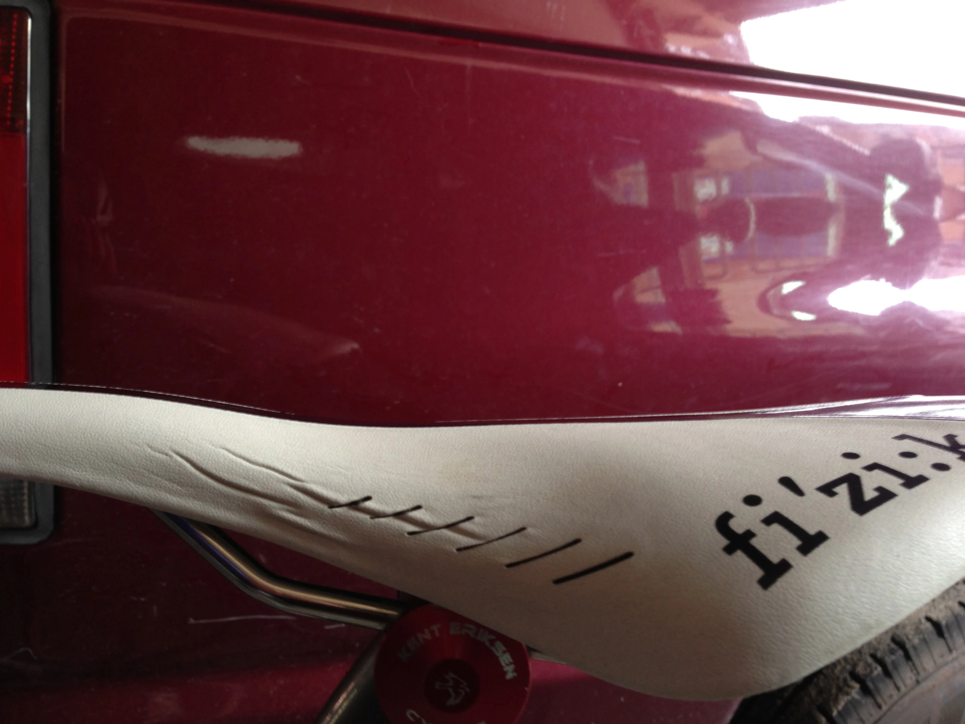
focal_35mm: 33
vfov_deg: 42.9
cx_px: 482
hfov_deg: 55.4
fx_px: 920
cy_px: 362
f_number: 2.4
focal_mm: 4.13
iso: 50
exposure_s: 1/24
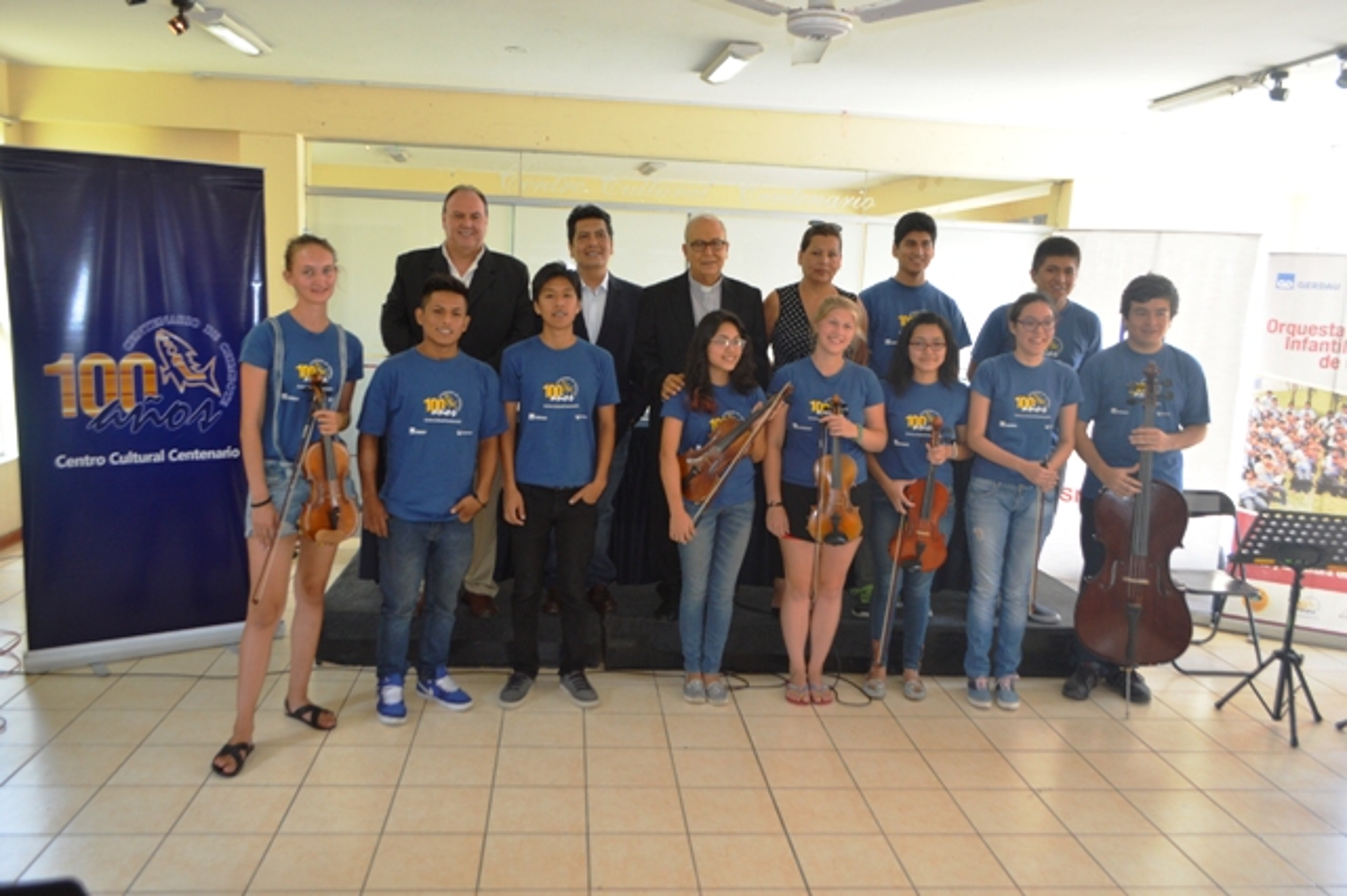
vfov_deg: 47.9
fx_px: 1010
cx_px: 674
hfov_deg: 67.4
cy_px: 448
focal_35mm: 27
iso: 400
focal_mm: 18
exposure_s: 1/60
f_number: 4
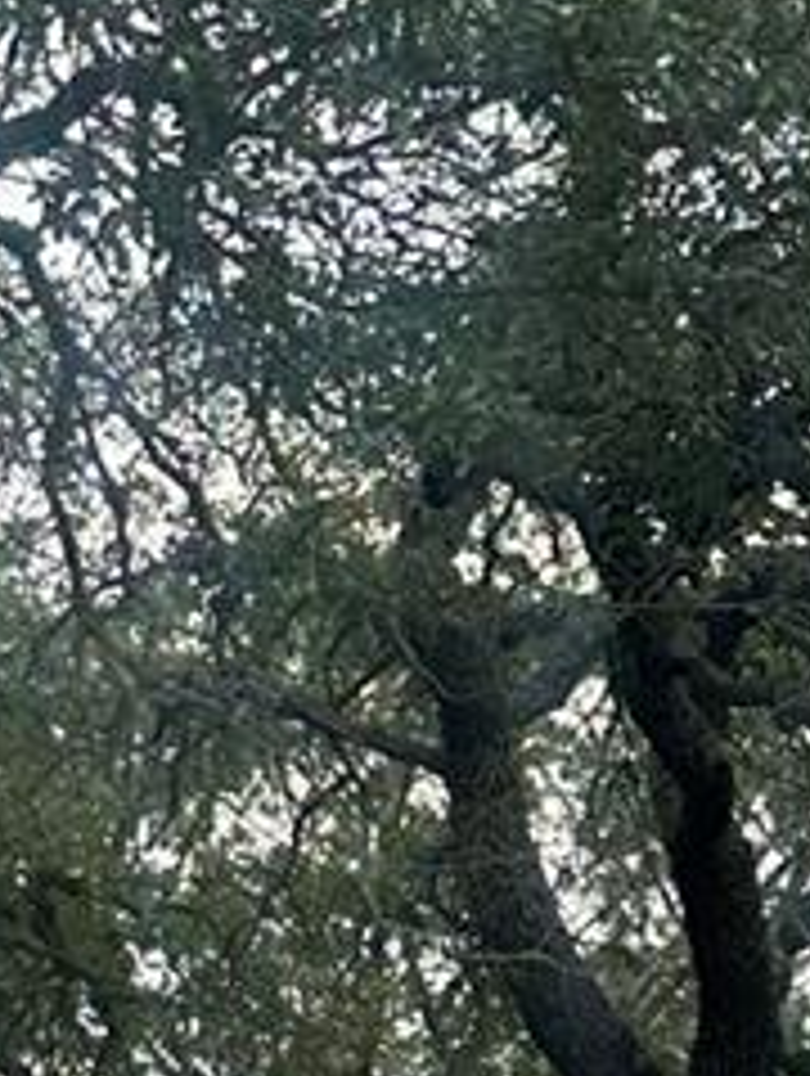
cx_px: 225
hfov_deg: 9.6
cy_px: 1450
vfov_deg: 12.4
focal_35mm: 154
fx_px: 4792
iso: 80
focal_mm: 6.86
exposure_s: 1/1664
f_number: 1.78
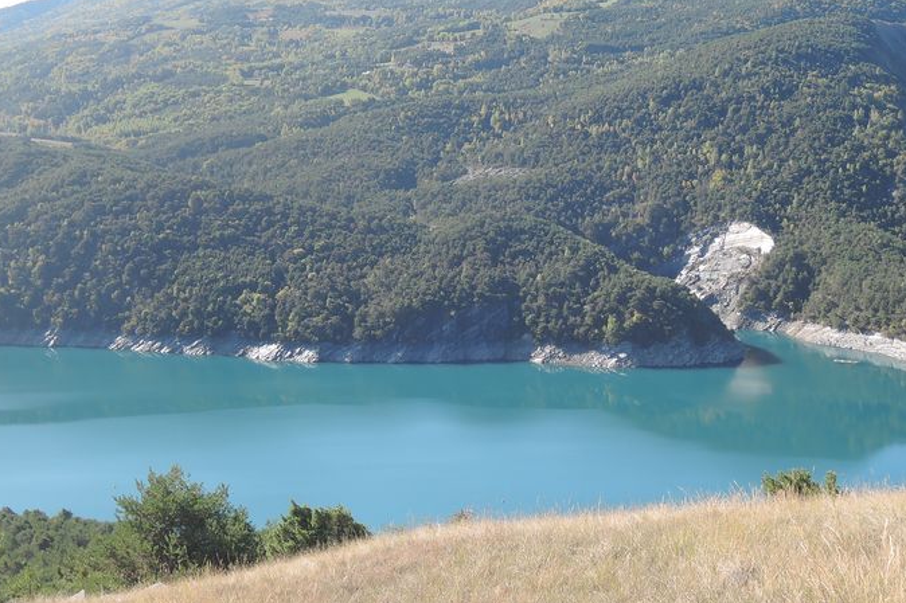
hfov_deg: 36.6
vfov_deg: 25.0
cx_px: 573
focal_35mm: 54
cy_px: 275
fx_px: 1359
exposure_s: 1/400
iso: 80
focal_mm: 7.5
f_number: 3.5
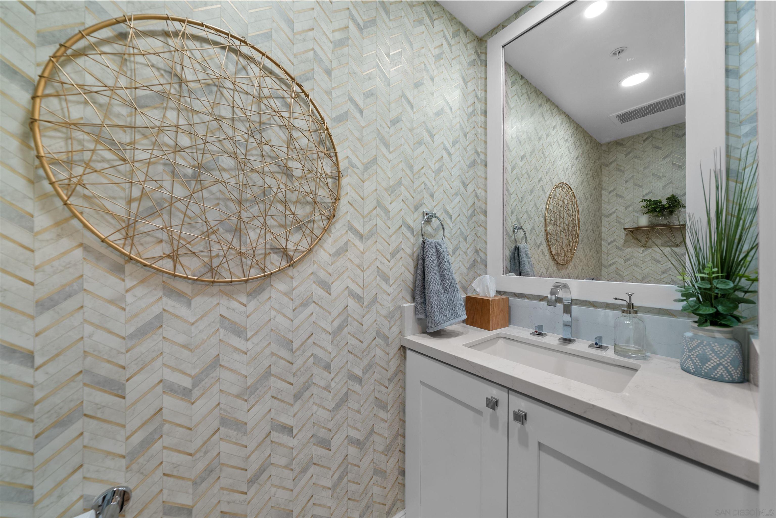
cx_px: 388
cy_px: 259
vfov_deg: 90.1
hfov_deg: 112.6
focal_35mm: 12
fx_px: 259
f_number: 6.3
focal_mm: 12
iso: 125
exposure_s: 1/1.25
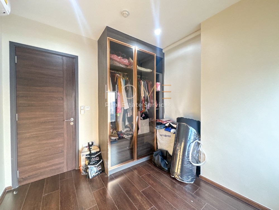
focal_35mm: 14
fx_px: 113
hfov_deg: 102.1
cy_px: 105
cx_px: 140
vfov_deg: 85.7
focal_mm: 2.22
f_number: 2.2
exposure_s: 1/75
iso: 320
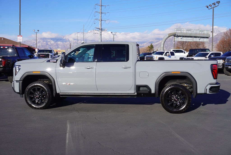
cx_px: 116
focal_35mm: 42
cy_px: 78
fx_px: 270
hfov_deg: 46.4
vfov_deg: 31.9
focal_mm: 28
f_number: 11
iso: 100
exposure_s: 1/125
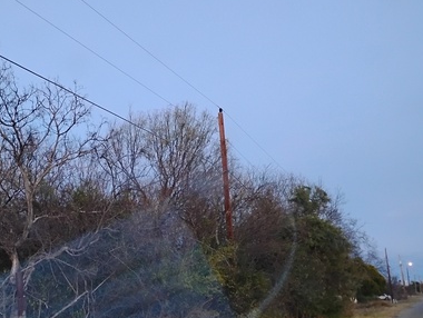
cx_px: 115
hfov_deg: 39.5
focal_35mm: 47
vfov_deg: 30.8
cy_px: 201
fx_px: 575
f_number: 1.8
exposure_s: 1/30
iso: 3084
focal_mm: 4.26
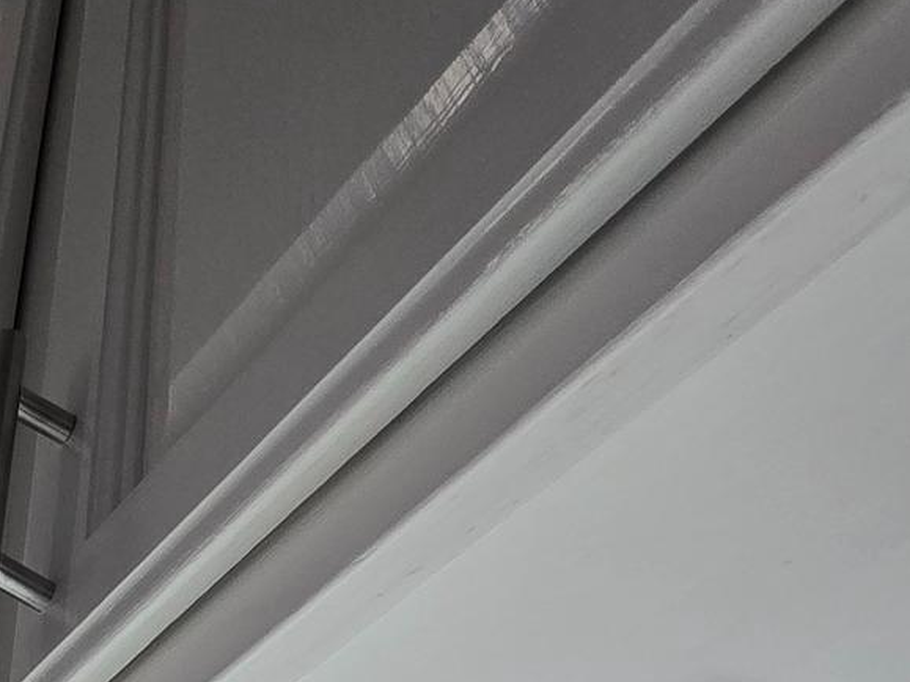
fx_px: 1209
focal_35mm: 46
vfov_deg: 24.2
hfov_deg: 35.6
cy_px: 1039
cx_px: -75
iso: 160
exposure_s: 1/60
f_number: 2.2
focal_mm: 2.2
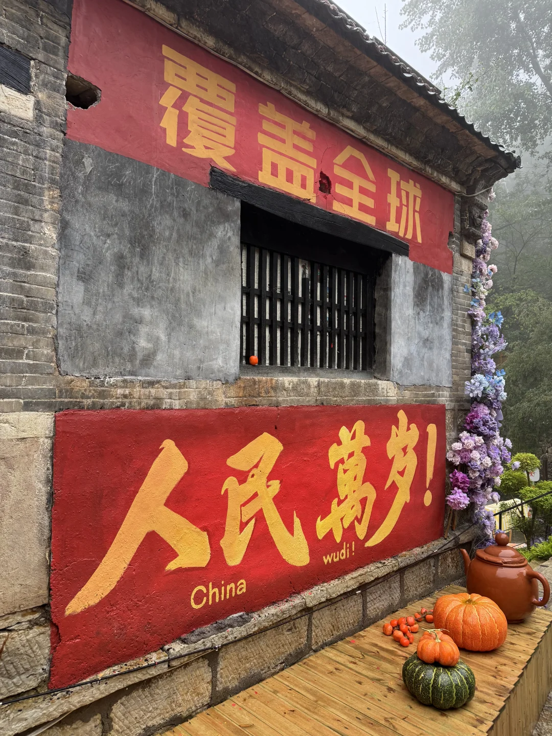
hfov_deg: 56.8
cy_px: 368
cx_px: 276
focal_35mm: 24
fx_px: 510
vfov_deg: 71.6
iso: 125
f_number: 1.78
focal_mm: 6.76
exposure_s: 1/121
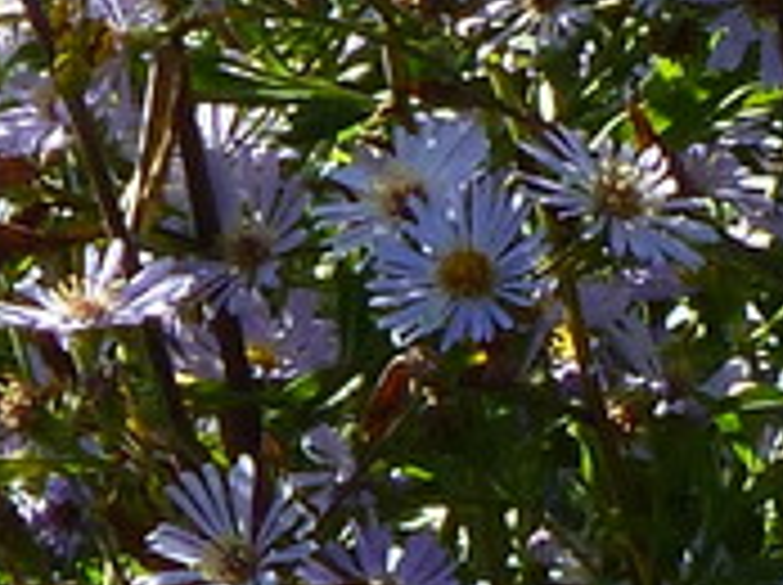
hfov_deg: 1.1
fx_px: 41653
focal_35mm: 1844
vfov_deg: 0.8
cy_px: 414
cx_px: 490
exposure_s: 1/125
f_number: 5.9
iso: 80
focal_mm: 36
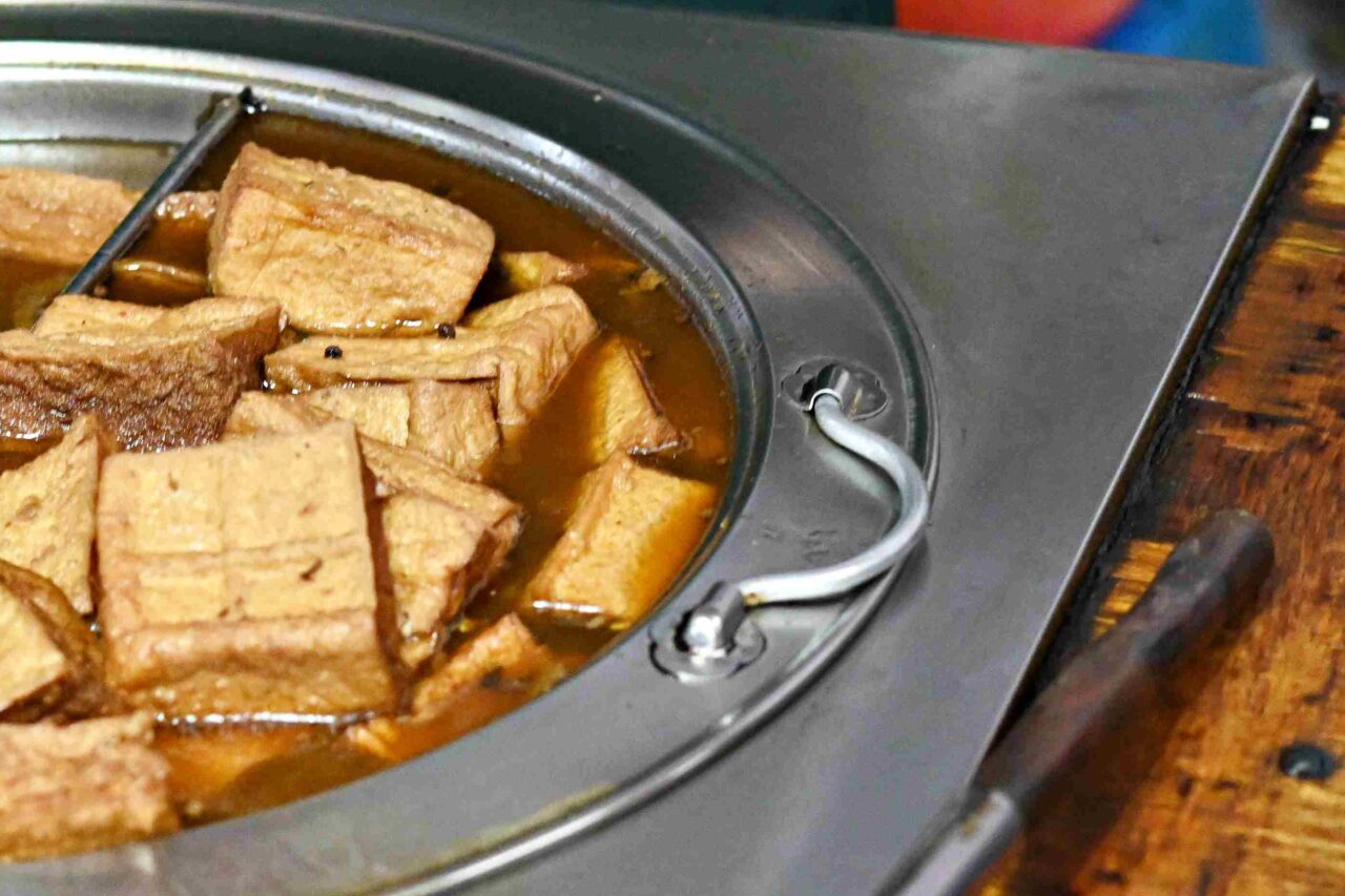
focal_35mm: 150
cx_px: 84
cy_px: 426
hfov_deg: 13.5
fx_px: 5603
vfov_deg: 9.1
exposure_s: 1/200
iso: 3600
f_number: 3.2
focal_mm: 50
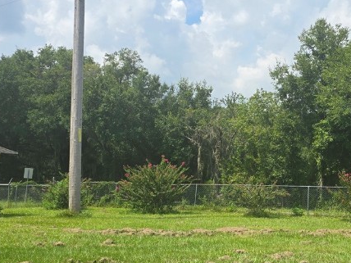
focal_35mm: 55
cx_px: 237
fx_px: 558
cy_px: 169
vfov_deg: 26.5
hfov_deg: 34.6
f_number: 1.7
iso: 12
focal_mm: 6.3
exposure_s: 1/912
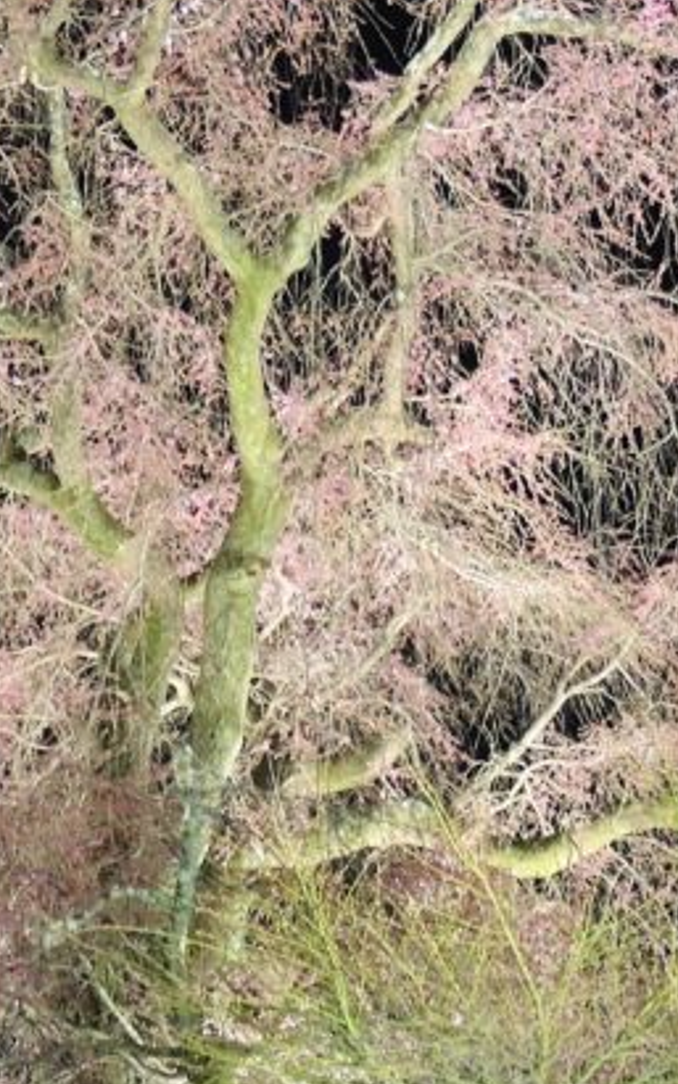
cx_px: 306
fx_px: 2187
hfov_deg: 17.6
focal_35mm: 74
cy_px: 636
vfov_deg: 27.8
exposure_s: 1/8
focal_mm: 6
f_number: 2
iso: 450
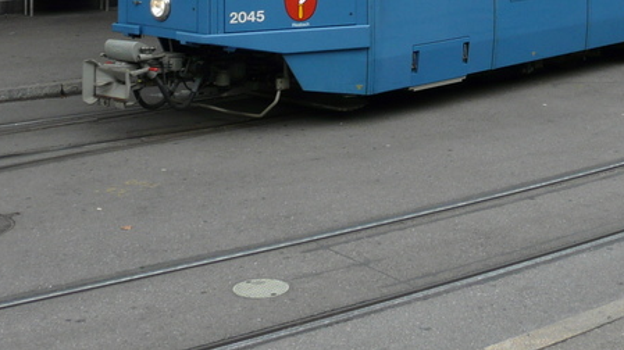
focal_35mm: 68
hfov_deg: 30.4
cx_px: 488
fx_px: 1125
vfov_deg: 16.2
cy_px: -168
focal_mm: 4.6
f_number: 4
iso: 100
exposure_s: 1/200
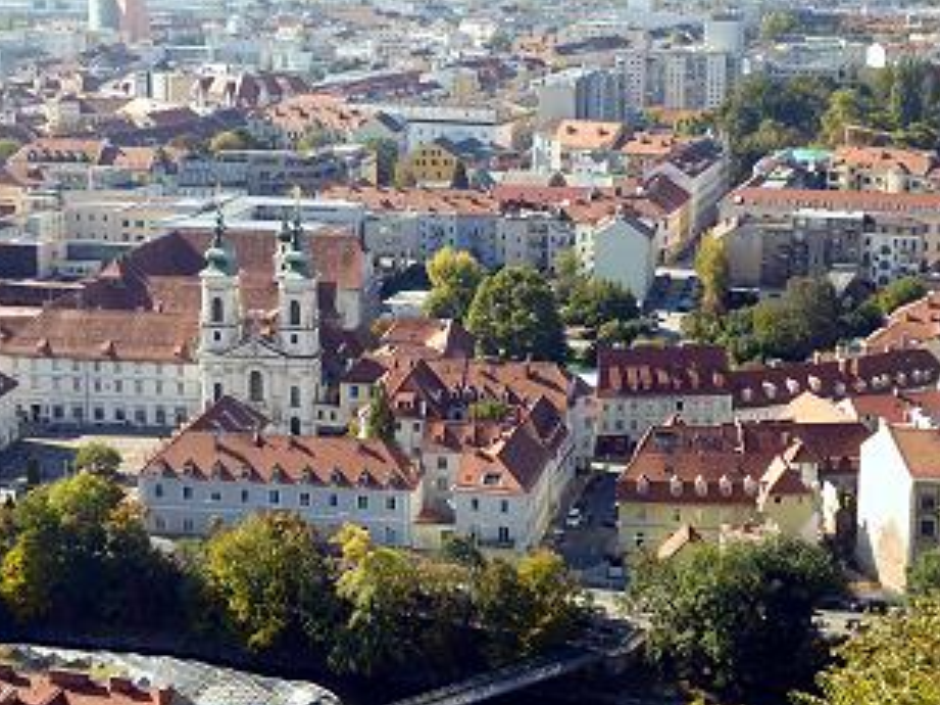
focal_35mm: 69
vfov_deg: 21.3
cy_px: 356
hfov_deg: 28.1
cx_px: 346
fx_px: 1873
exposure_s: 1/250
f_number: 4.1
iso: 100
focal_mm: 9
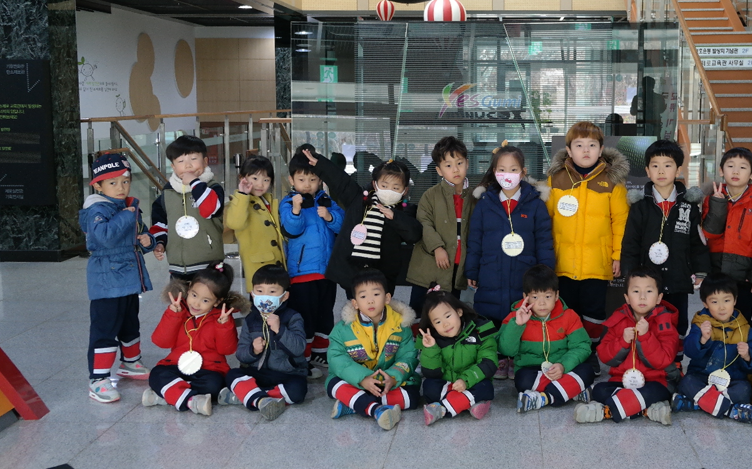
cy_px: 198
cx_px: 503
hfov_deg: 44.6
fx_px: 902
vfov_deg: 29.2
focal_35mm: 44
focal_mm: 20
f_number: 3.5
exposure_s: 1/40
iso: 800
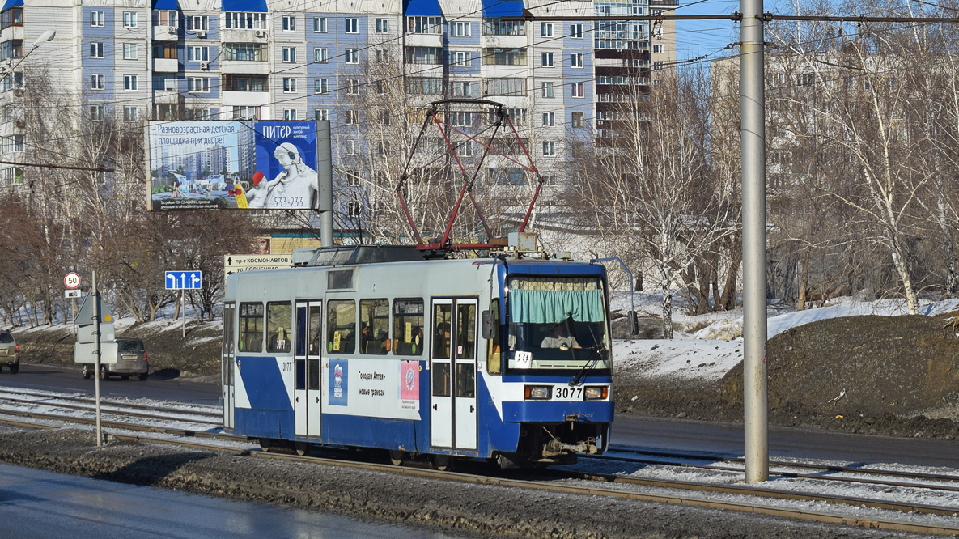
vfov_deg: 13.8
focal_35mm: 88
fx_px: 2225
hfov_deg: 24.3
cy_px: 235
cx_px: 478
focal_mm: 55
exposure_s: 1/1000
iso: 100
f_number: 5.6
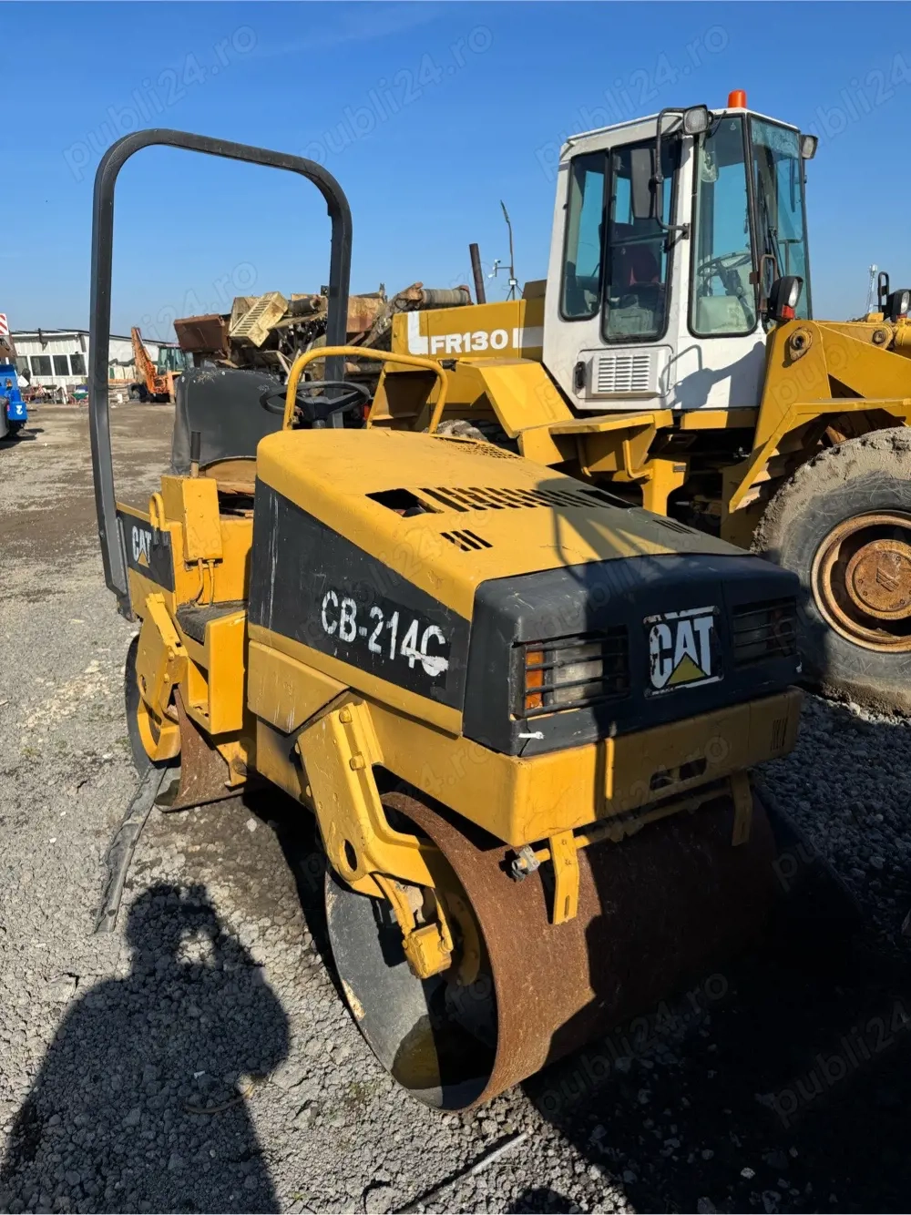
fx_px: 842
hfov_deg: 56.8
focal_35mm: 24
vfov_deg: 71.6
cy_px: 608
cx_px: 456
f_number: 1.78
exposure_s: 1/4608
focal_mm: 6.76
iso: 80
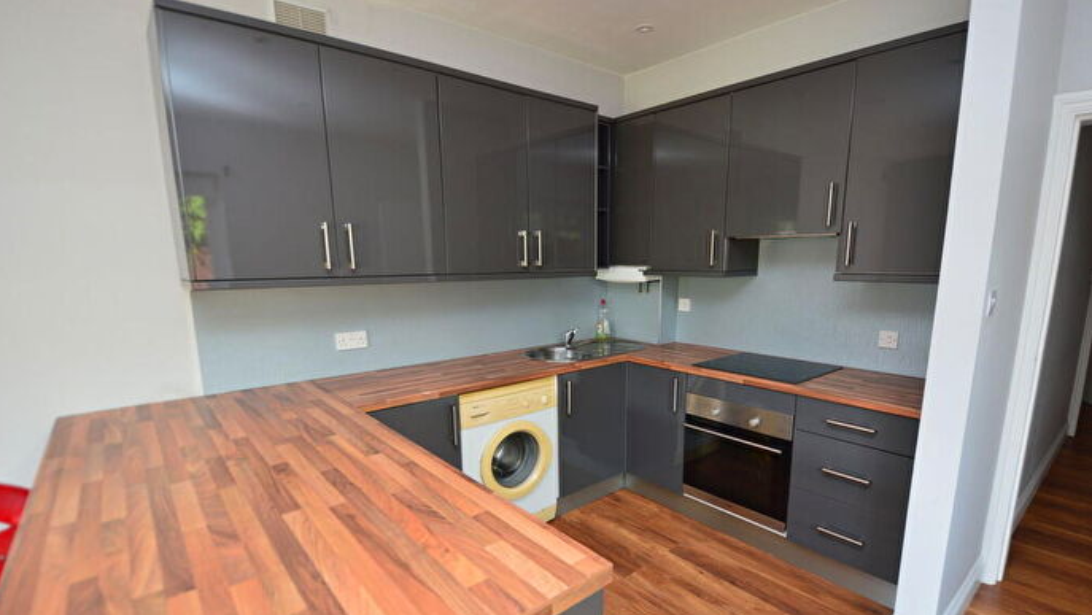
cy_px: 358
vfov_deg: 66.7
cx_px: 539
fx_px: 463
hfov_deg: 99.3
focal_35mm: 16
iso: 100
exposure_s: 1/15
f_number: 3.5
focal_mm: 10
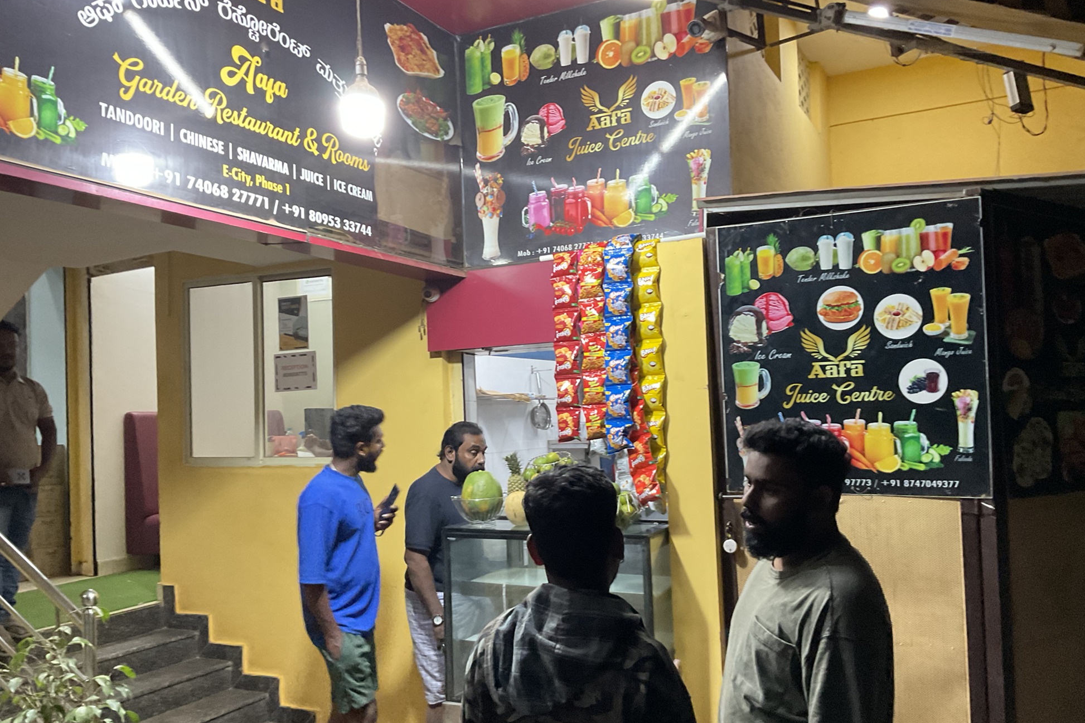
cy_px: 384
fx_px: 934
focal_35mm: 31
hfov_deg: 60.3
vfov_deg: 42.3
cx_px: 549
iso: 250
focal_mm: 3
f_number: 1.8
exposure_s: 1/50
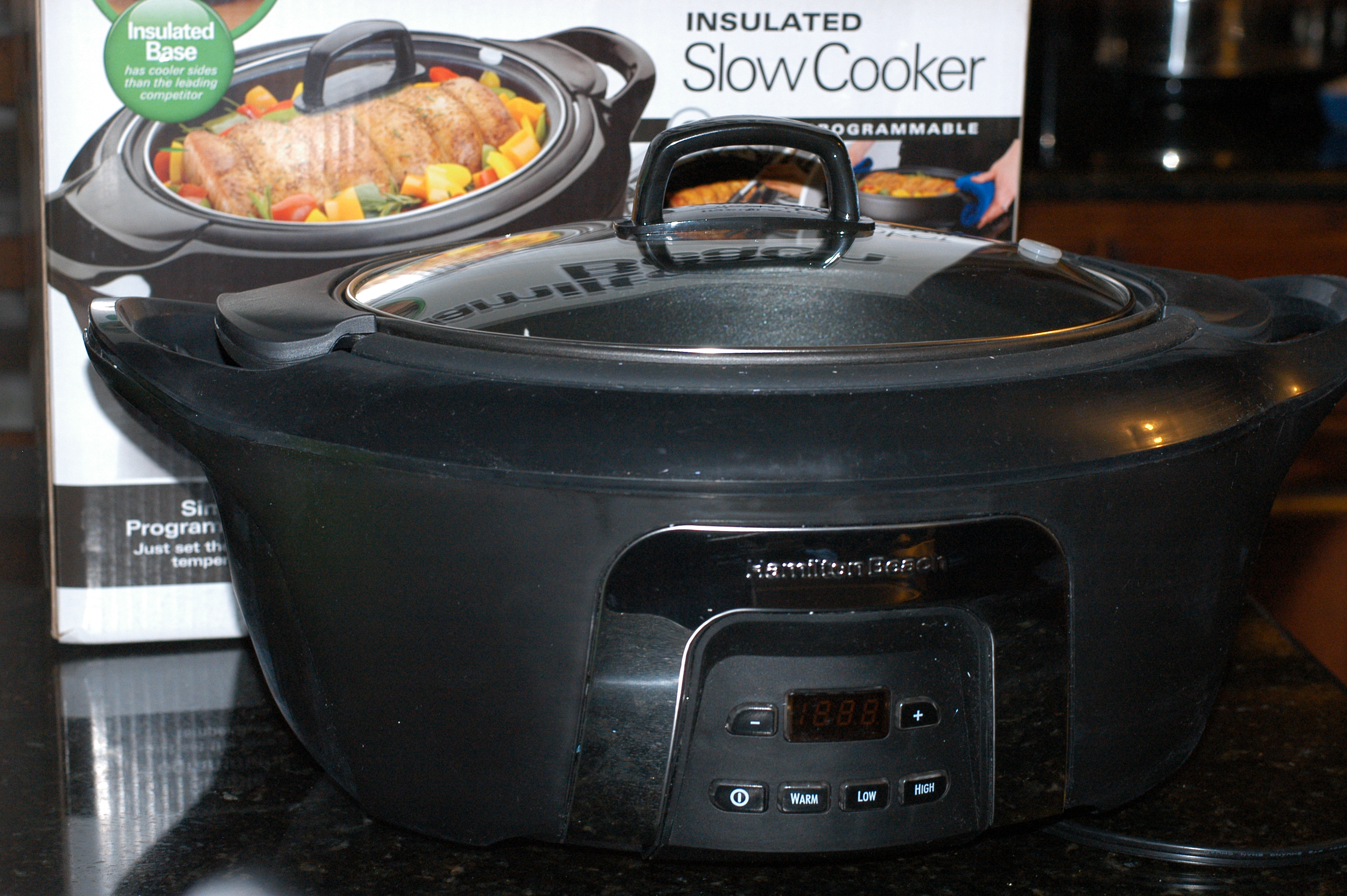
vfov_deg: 18.1
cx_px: 674
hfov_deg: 27.0
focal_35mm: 75
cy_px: 448
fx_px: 2804
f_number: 6.3
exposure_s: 1/60
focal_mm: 50
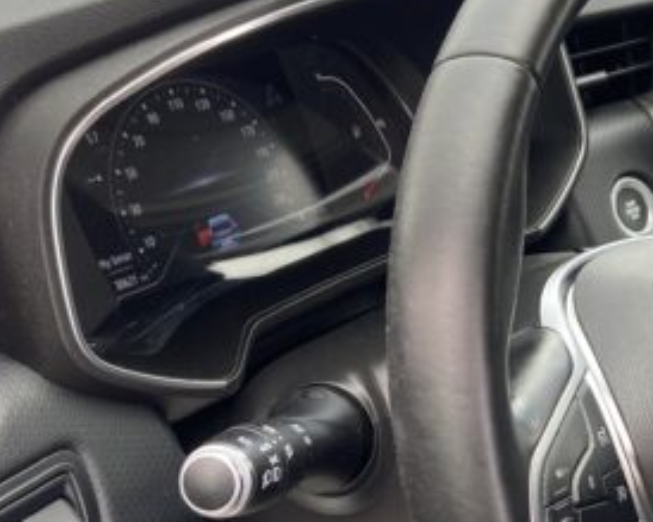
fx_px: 1430
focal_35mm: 74
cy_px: 427
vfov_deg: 20.4
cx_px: 546
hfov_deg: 25.2
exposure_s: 1/121
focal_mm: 4.25
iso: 64
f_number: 1.8
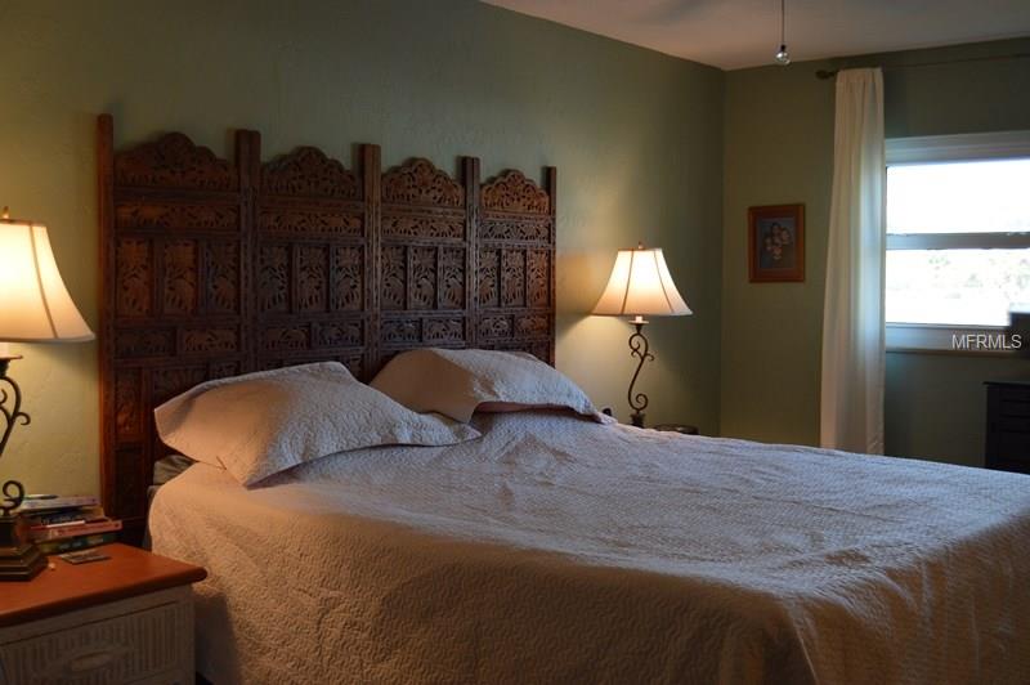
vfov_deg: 34.2
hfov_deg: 49.6
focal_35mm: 39
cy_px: 342
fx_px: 1115
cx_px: 515
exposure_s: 1/60
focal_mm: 26
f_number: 4
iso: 500
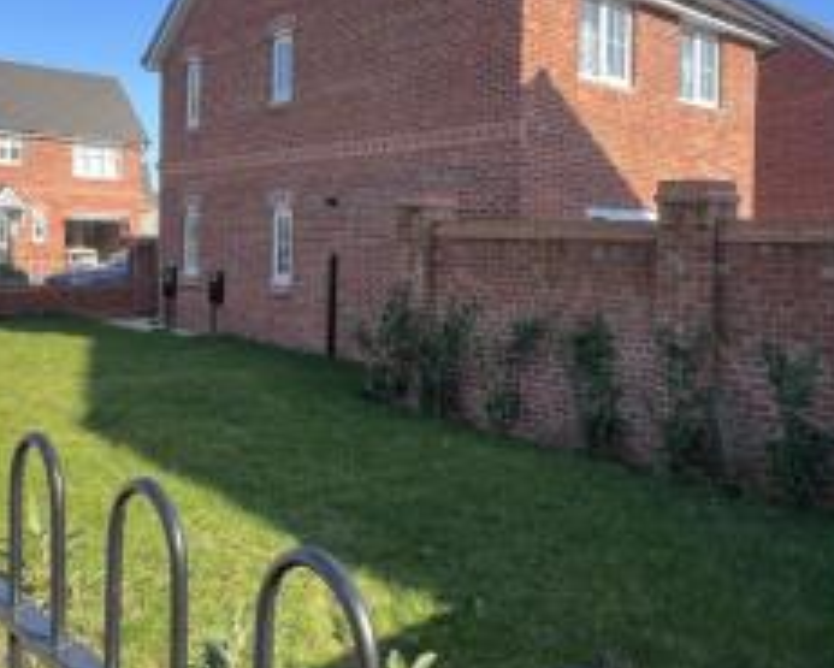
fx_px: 790
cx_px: 489
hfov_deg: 55.3
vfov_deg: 45.5
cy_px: 255
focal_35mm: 32
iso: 32
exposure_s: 1/388
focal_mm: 1.57
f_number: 1.8
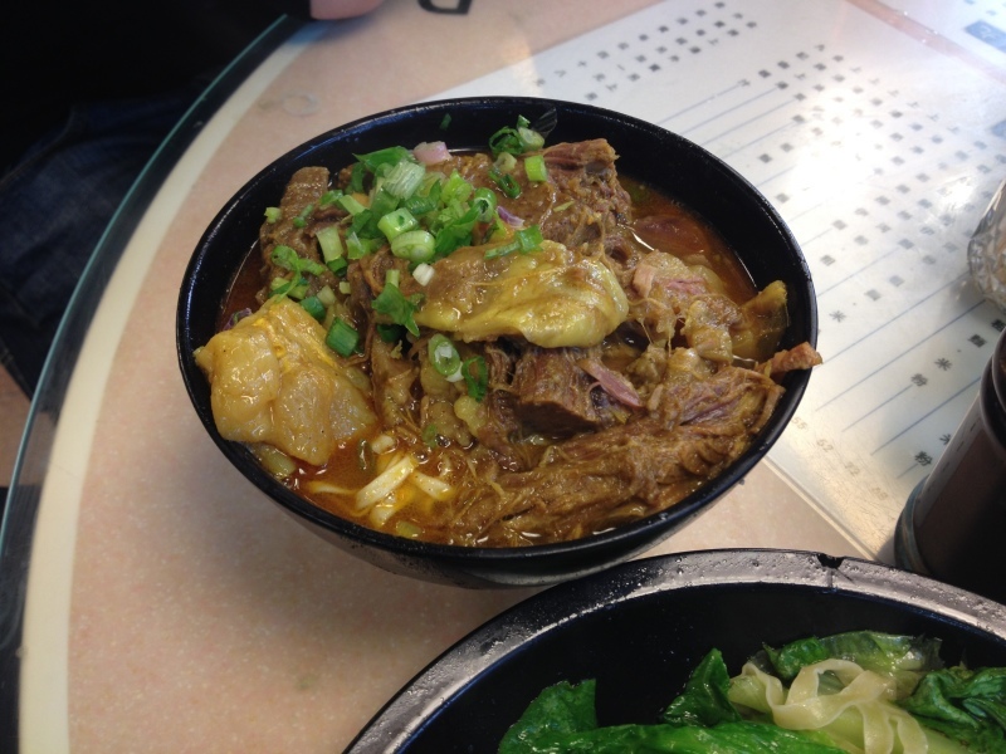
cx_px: 503
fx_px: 1017
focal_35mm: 35
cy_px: 377
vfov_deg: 40.7
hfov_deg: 52.6
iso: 50
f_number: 2.4
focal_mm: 4.28
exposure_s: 1/20
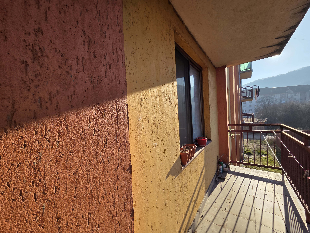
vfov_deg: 89.9
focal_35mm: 13
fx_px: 116
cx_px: 155
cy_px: 116
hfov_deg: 106.2
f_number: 2.2
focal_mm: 2.2
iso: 50
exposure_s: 1/1497
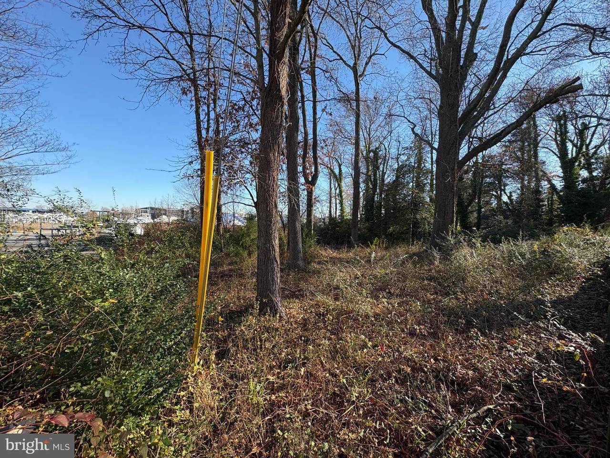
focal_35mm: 14
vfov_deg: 85.7
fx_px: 247
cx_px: 305
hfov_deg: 102.1
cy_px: 229
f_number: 2.2
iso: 64
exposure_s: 1/561
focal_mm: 2.22
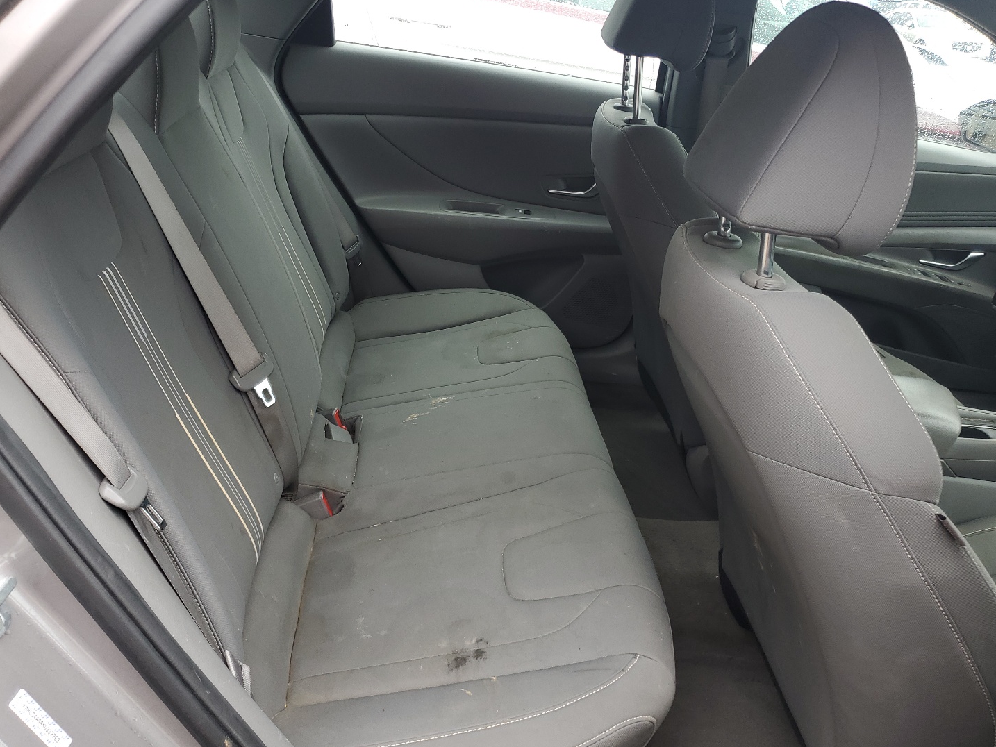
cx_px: 485
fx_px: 835
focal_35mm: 29
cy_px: 369
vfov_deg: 48.2
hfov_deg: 61.6
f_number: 1.5
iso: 50
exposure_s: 1/125
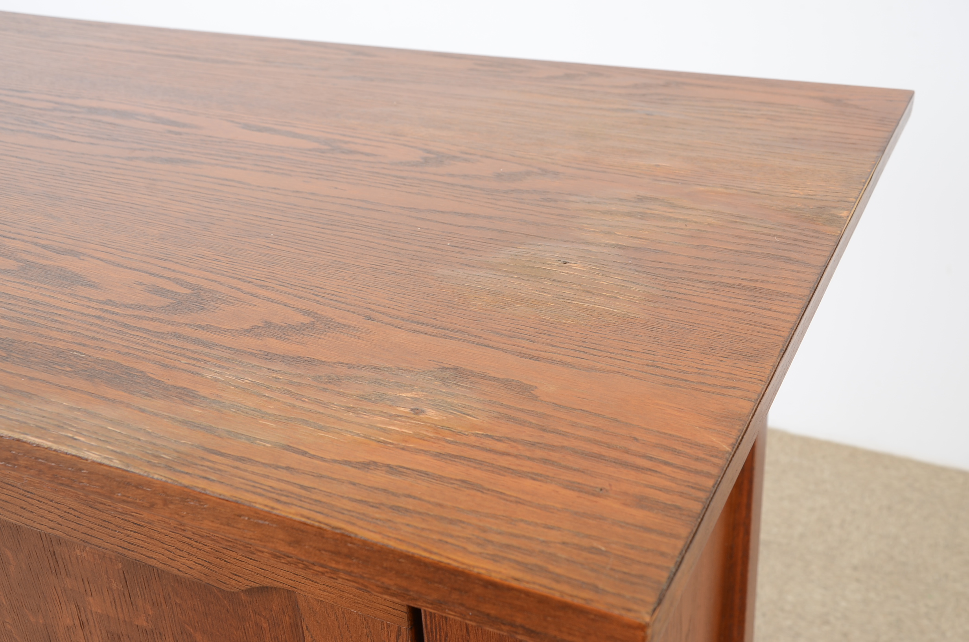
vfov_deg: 31.8
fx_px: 1128
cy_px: 321
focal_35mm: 42
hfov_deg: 46.5
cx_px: 484
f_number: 8
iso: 125
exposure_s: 1/80
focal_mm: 28
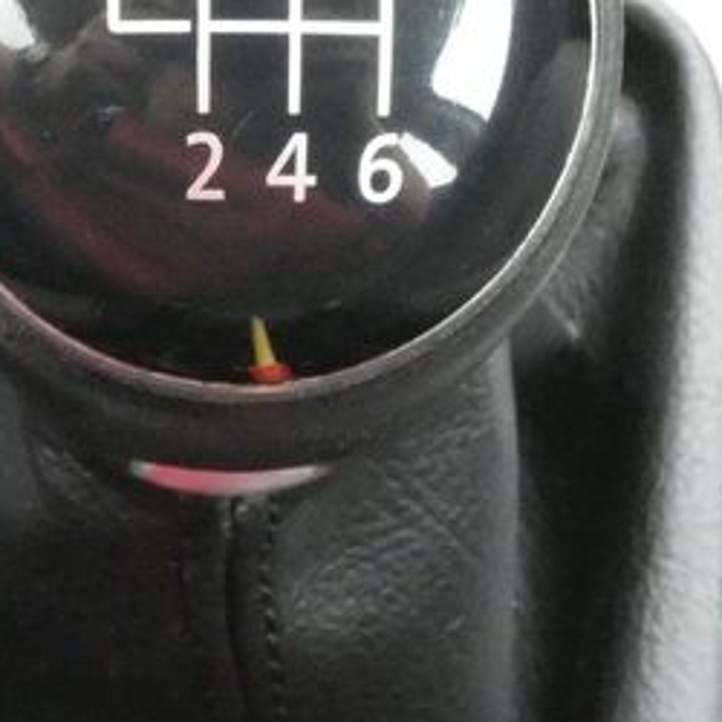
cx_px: 248
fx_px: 3327
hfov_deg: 12.4
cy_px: 453
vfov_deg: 12.4
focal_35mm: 141
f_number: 5.6
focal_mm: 7.1
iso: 1600
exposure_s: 1/60
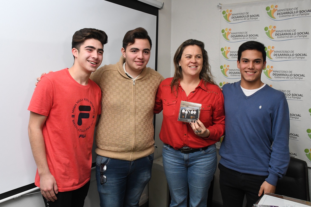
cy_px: 104
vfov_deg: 43.6
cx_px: 156
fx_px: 259
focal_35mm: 30
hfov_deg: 61.9
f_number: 8
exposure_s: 1/250
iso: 3200
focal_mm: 20
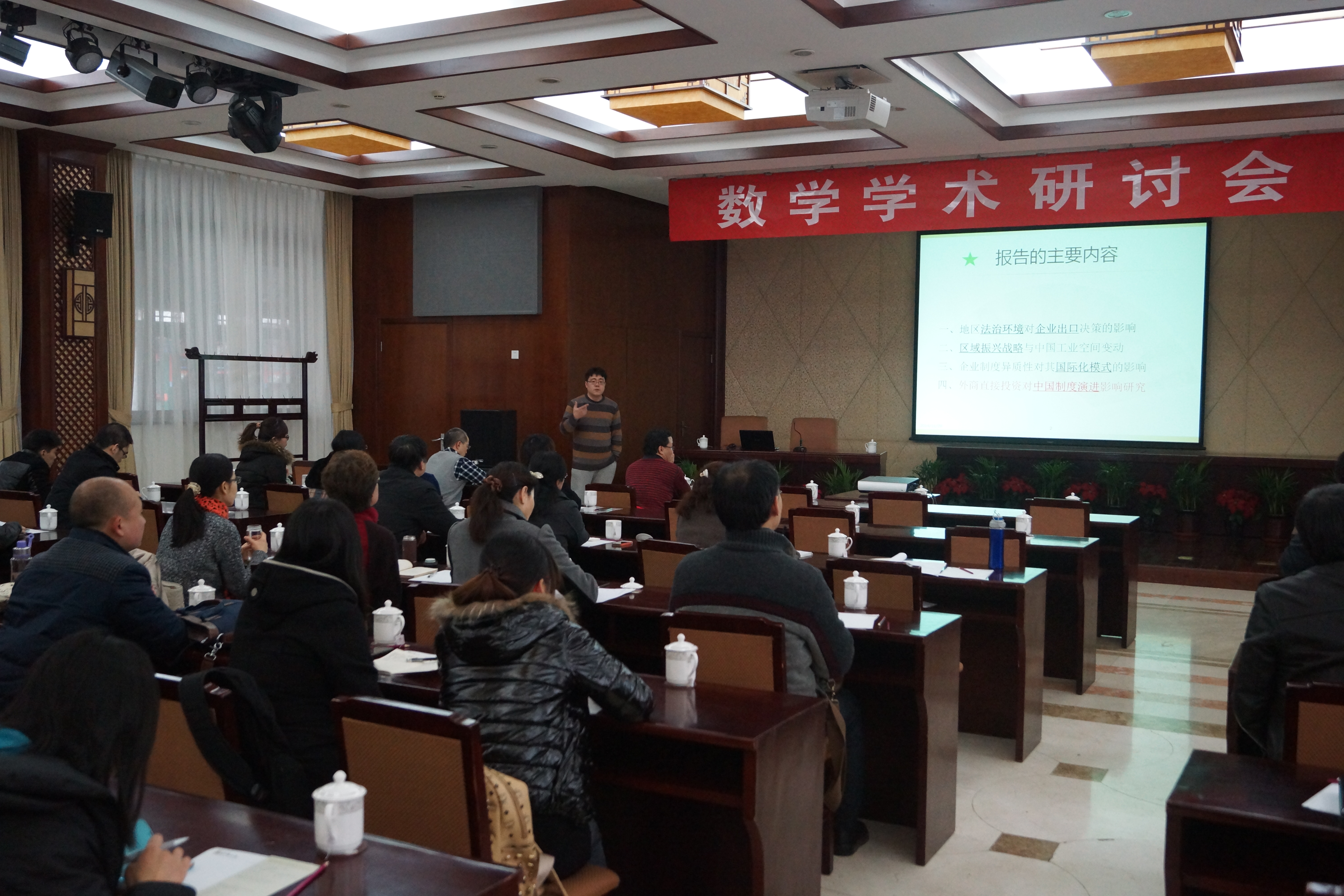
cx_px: 672
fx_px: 1232
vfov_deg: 40.0
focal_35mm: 33
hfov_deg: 57.2
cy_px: 448
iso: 1600
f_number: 4
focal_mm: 22
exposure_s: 1/60
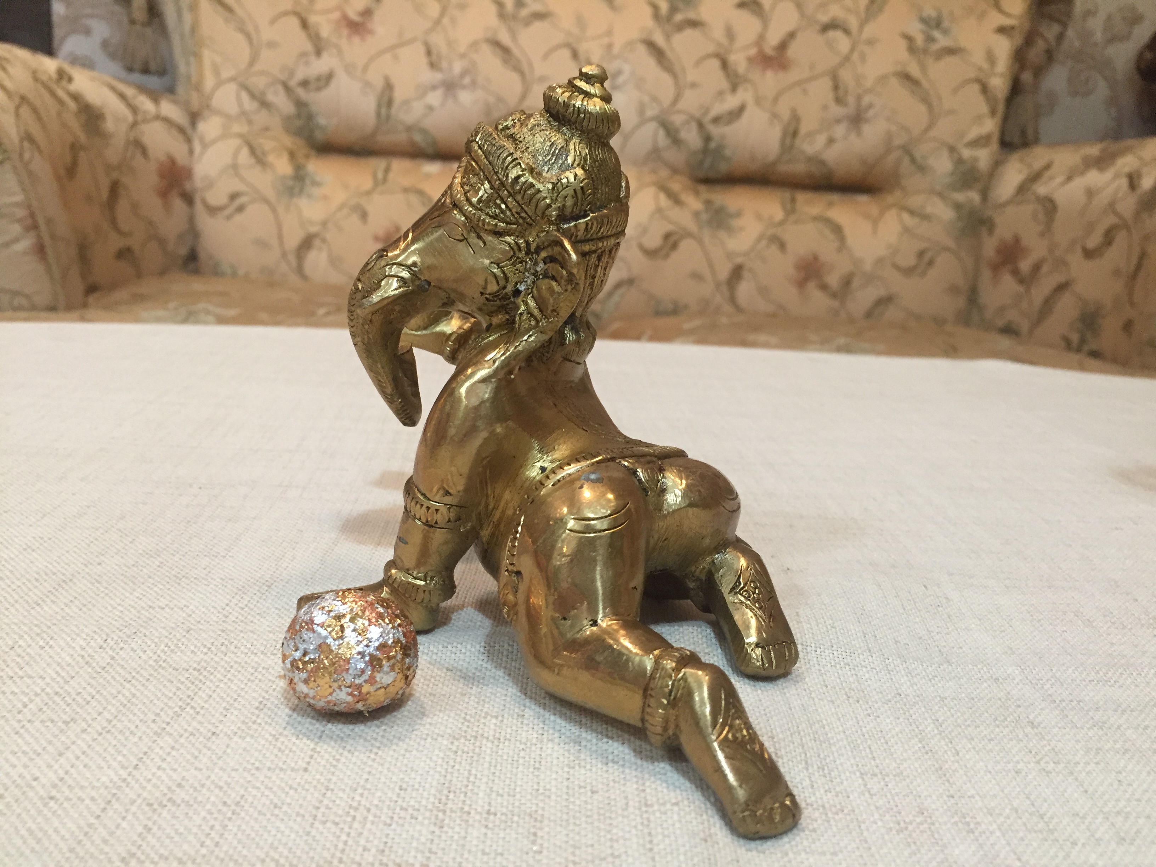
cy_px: 434
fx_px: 968
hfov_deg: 61.7
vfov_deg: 48.2
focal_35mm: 29
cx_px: 578
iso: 250
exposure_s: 1/33
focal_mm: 4.15
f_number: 2.2
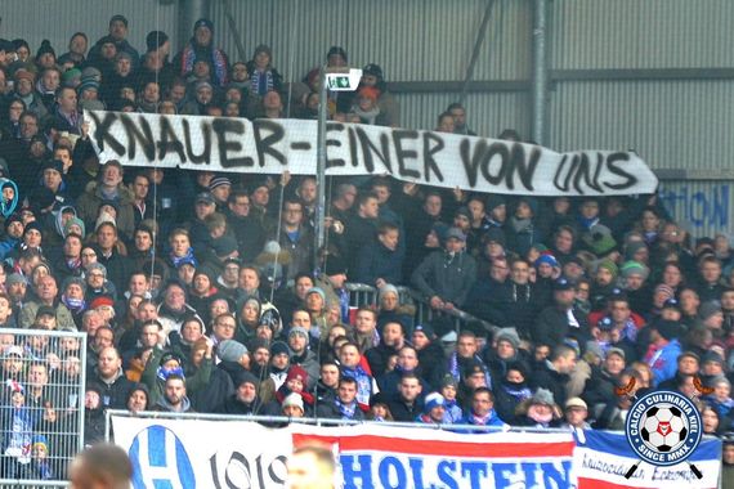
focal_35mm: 300
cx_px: 367
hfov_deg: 6.9
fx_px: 6116
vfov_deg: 4.6
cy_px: 244
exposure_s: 1/125
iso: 800
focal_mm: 200
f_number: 5
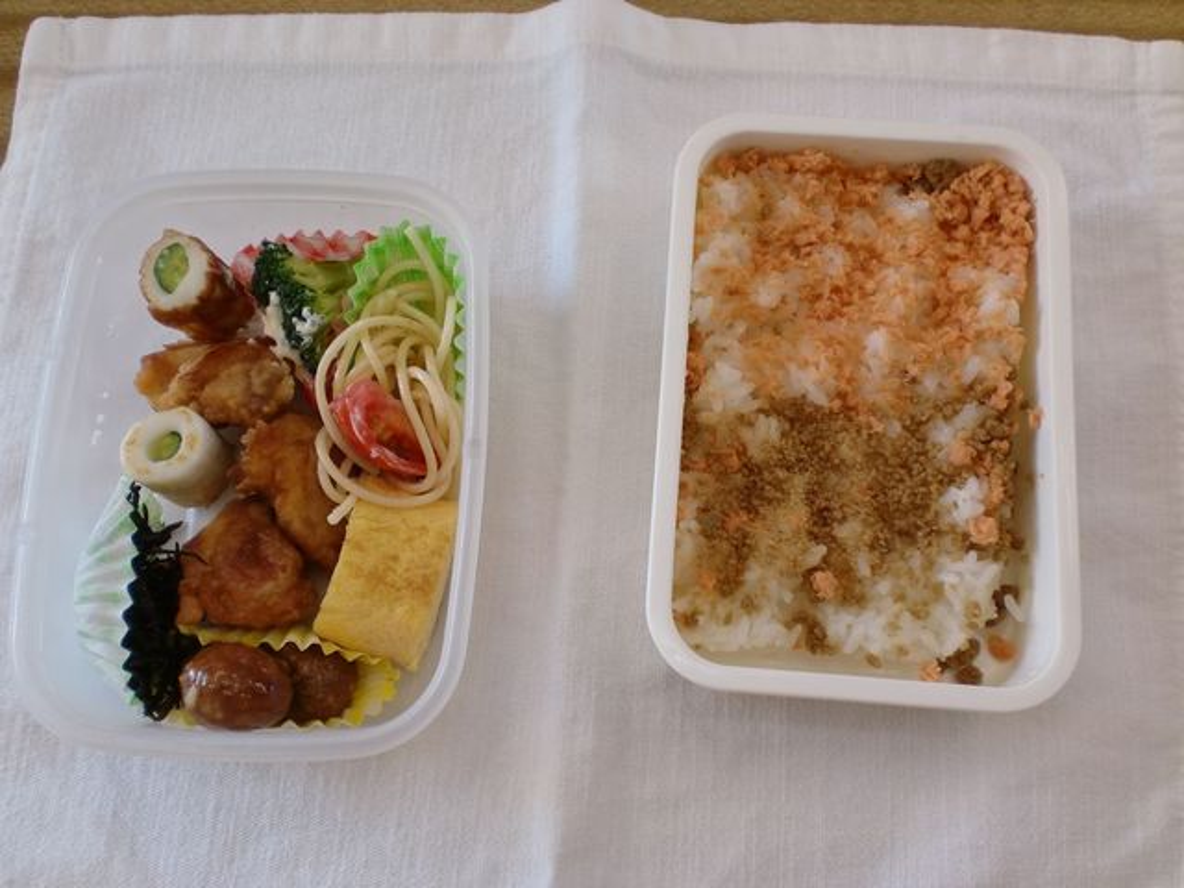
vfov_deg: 40.7
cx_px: 592
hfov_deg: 52.6
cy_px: 444
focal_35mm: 35
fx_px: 1197
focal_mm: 6.3
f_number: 3.1
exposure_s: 1/100
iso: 64
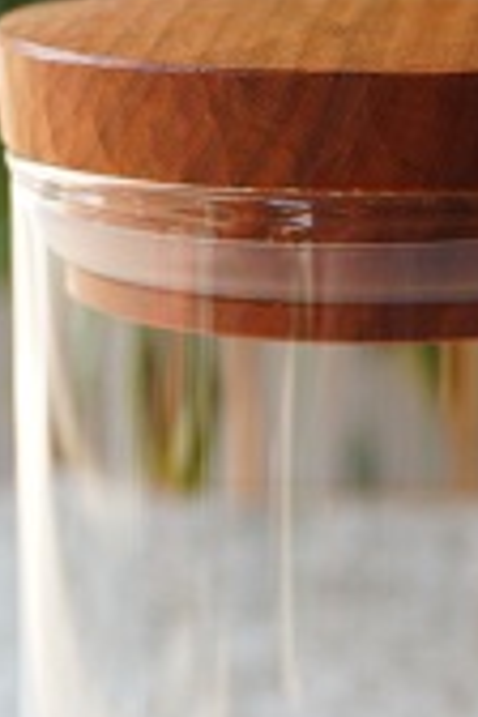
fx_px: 2772
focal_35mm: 139
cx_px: 444
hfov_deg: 9.8
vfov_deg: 14.6
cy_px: 115
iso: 160
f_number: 5.6
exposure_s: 1/60
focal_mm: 39
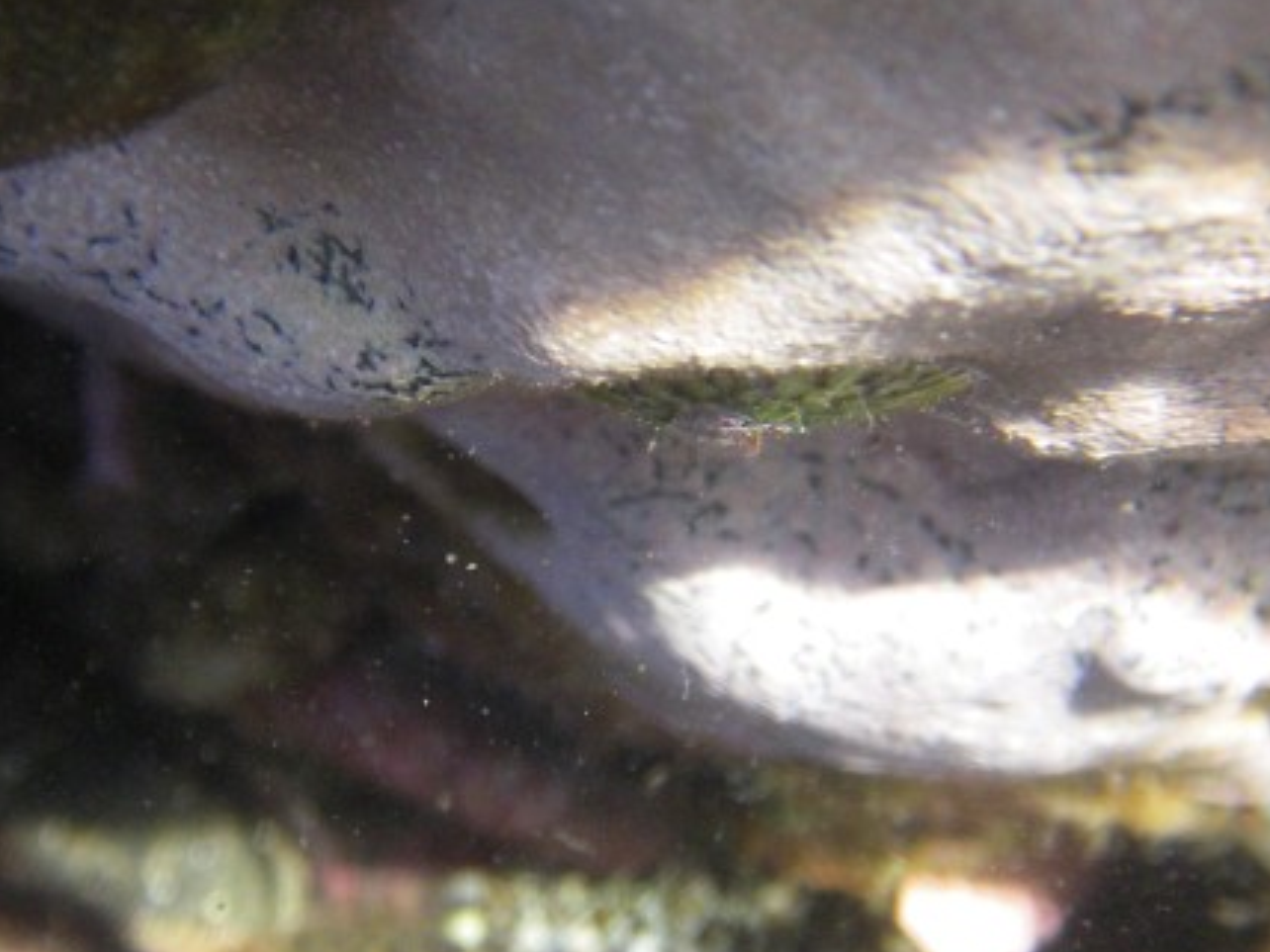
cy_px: 561
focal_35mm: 101
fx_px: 3706
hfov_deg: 19.4
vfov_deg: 14.6
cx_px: 501
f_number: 3.8
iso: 250
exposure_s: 1/80
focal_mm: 11.9
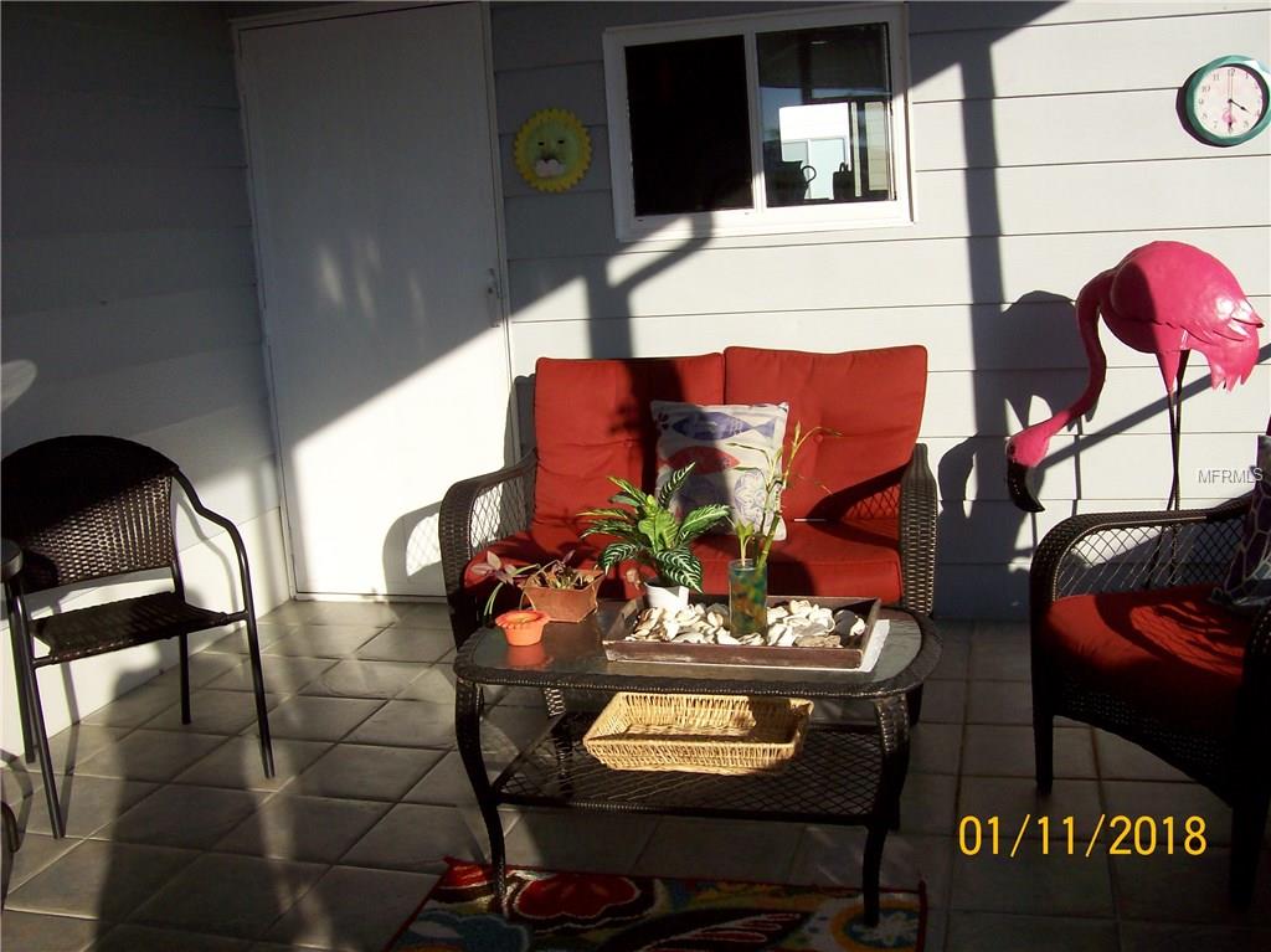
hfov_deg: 51.4
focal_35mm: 36
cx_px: 636
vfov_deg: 39.6
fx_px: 1321
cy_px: 476
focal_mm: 6
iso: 80
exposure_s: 1/350
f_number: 4.8
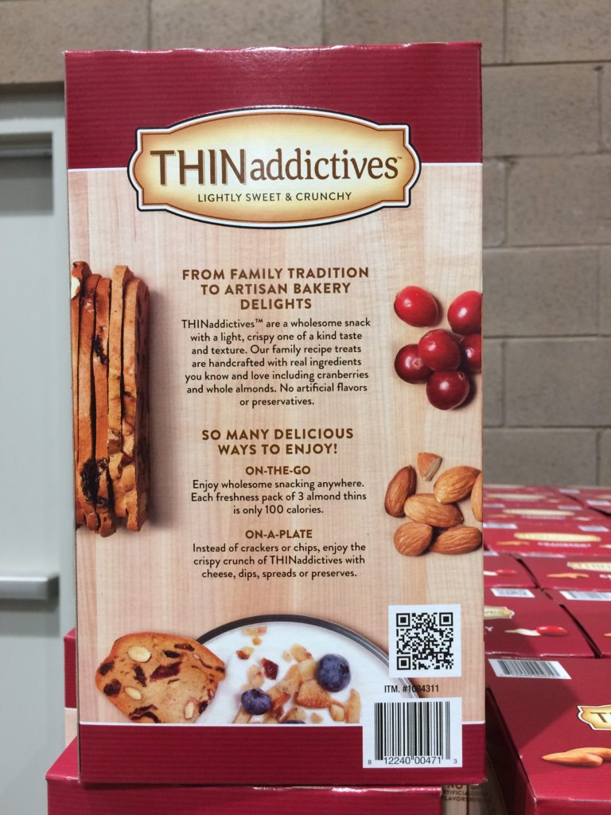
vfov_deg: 61.7
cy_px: 408
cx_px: 306
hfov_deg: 48.2
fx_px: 682
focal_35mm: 29
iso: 100
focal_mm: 4.15
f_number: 2.2
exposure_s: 1/30
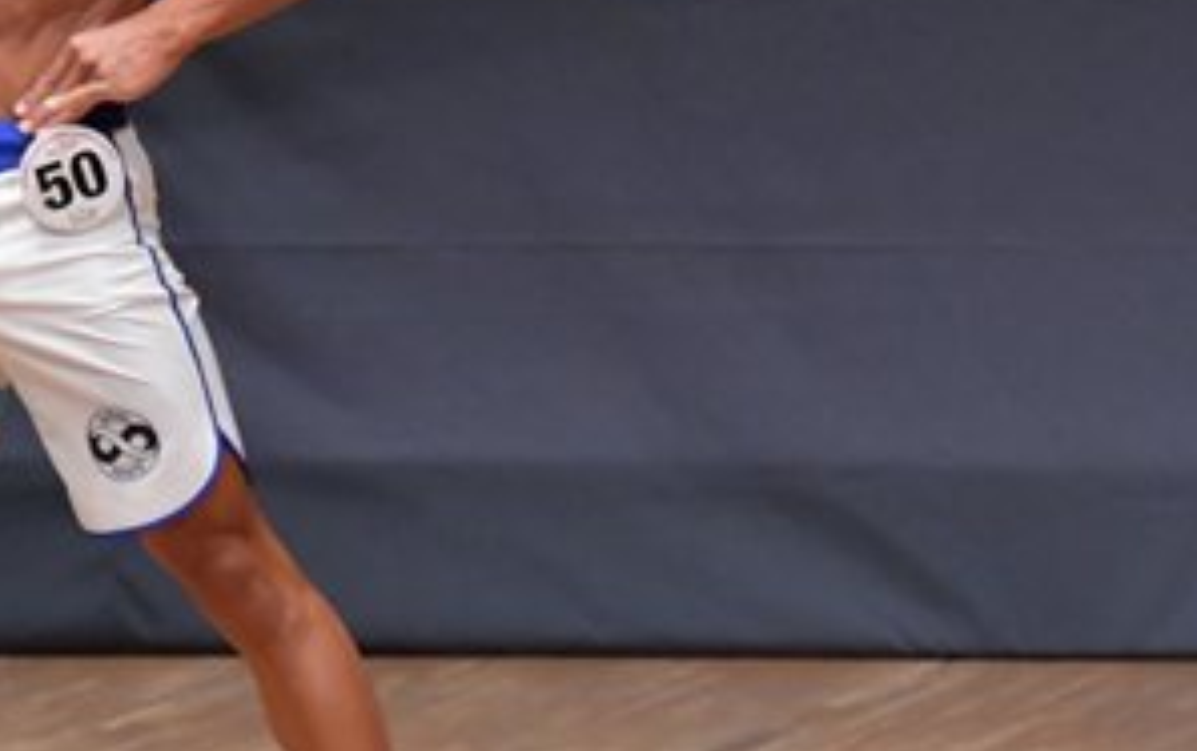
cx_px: 195
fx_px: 24625
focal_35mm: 754
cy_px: 205
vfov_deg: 1.7
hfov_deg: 2.8
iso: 6400
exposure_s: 1/400
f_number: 5.6
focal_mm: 190
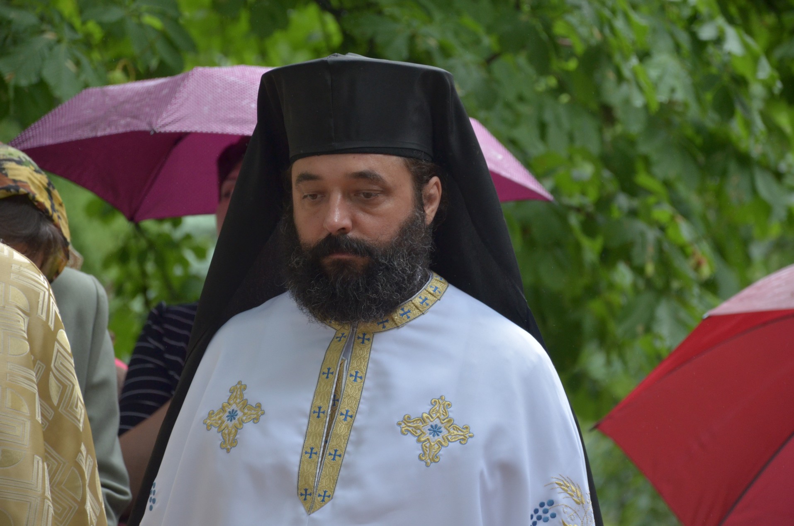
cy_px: 263
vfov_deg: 6.5
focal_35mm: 210
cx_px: 397
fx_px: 4622
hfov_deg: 9.8
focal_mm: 140
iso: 800
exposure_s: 1/400
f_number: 5.6
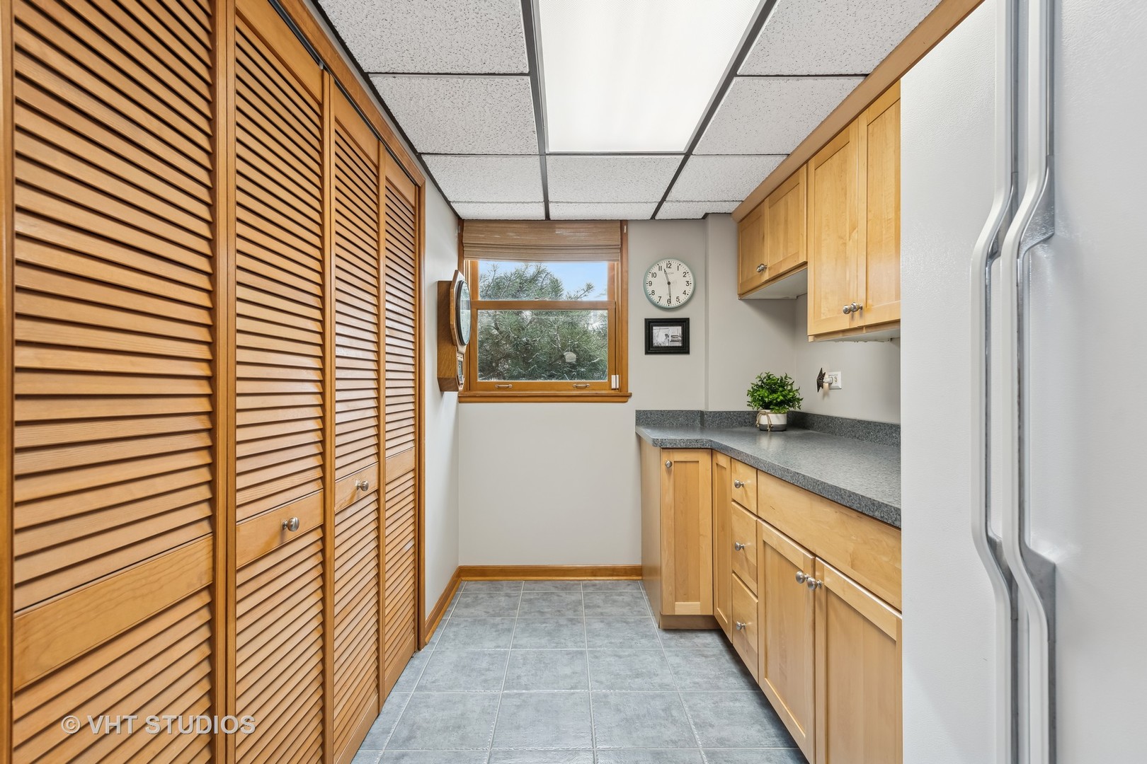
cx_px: 574
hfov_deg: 90.0
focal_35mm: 18
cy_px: 382
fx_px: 573
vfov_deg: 67.4
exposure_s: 1/15
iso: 200
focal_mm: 18
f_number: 9.5
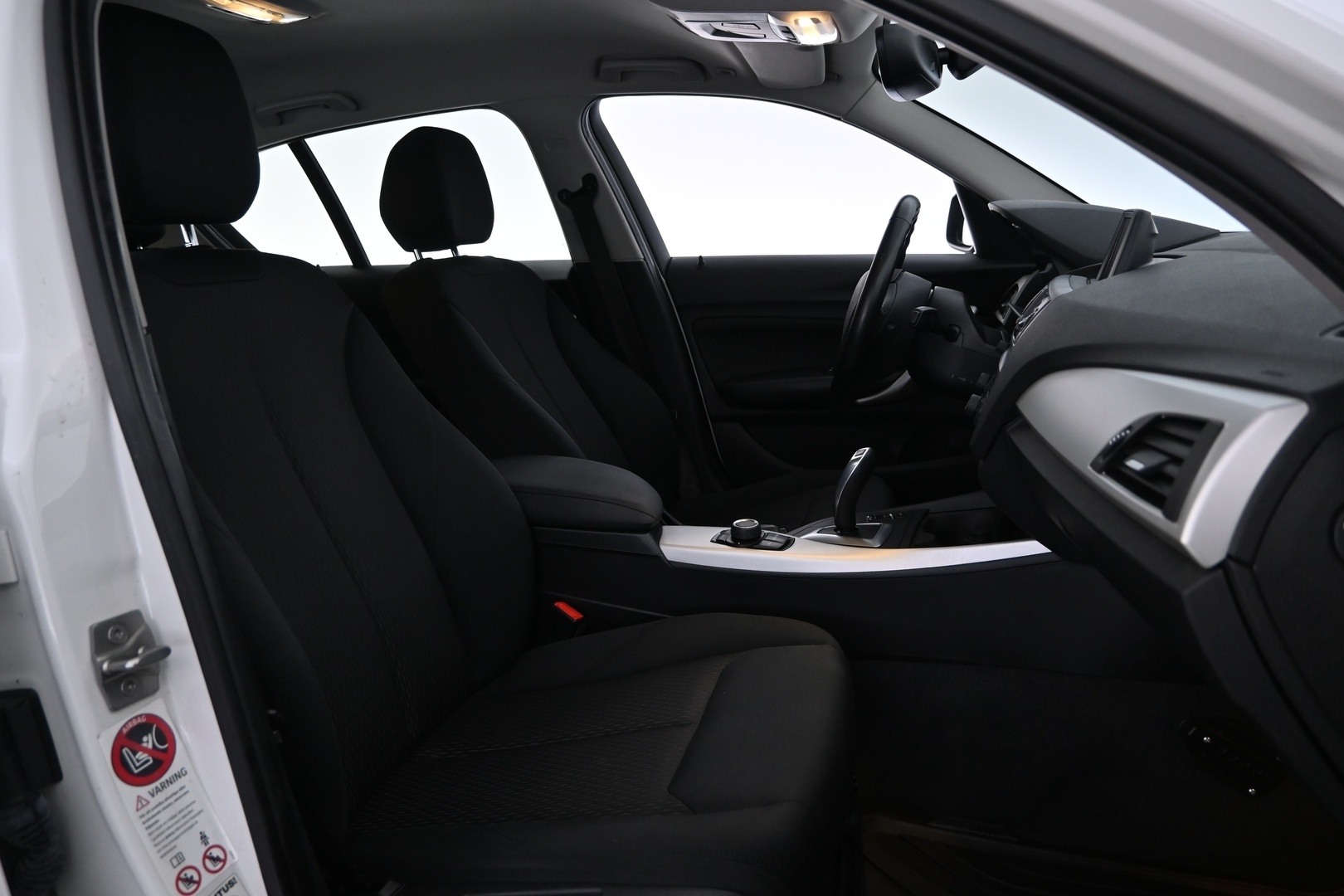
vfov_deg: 53.1
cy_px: 448
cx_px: 672
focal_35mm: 24
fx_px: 896
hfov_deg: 73.7
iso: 800
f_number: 3.5
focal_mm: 16
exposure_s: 1/30
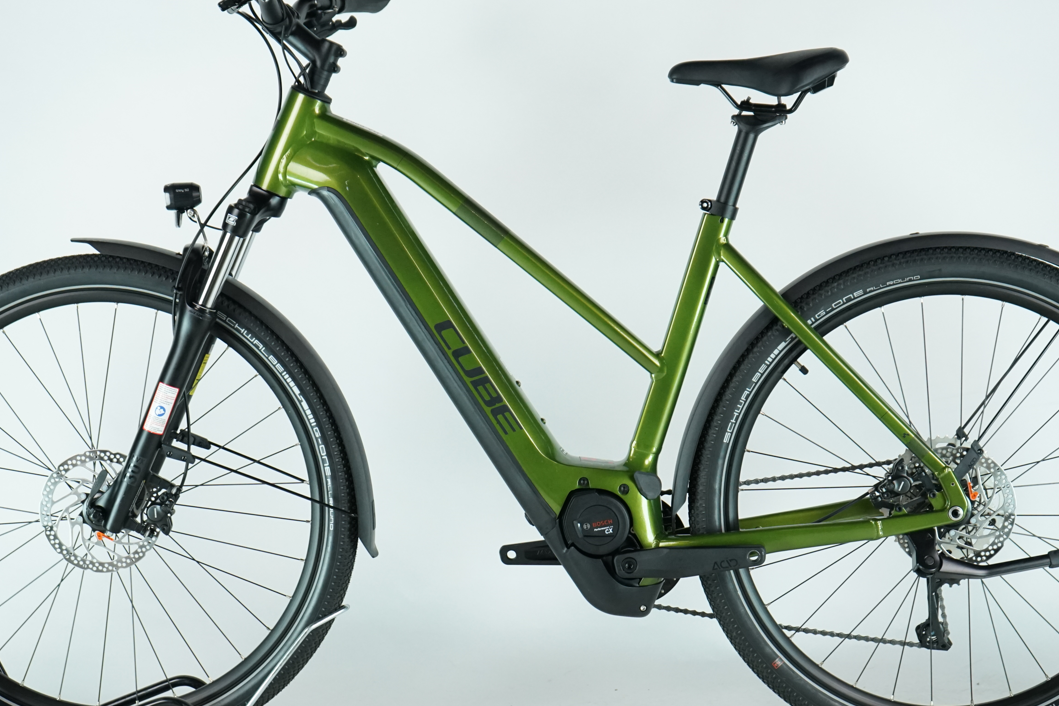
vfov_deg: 16.7
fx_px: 2412
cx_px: 532
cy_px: 371
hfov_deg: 24.8
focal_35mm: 82
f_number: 5.6
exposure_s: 1/200
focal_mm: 63
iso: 2000
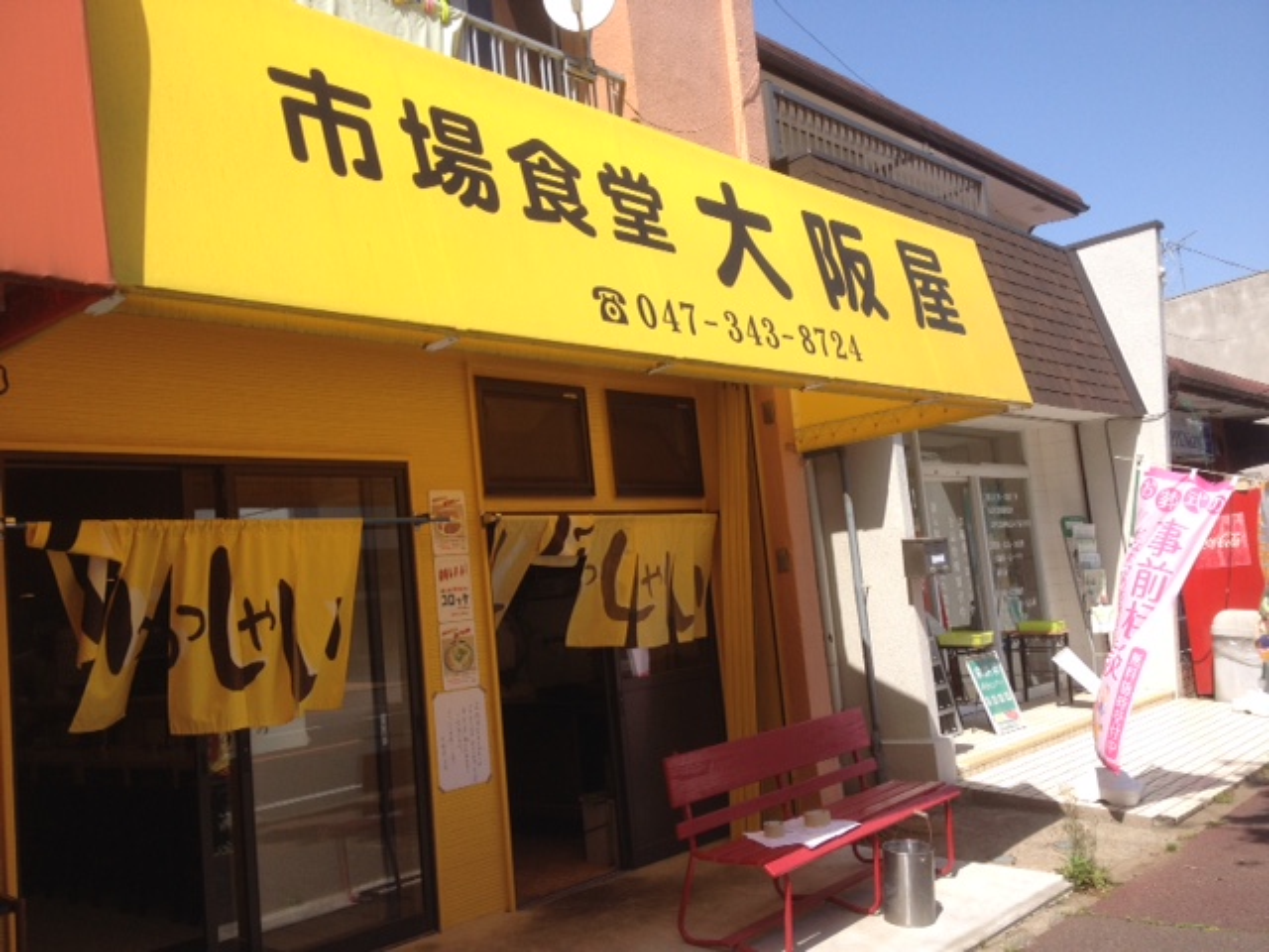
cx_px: 634
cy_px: 476
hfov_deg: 52.6
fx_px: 1283
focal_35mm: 35
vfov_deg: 40.7
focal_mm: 4.28
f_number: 2.4
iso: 50
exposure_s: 1/1175
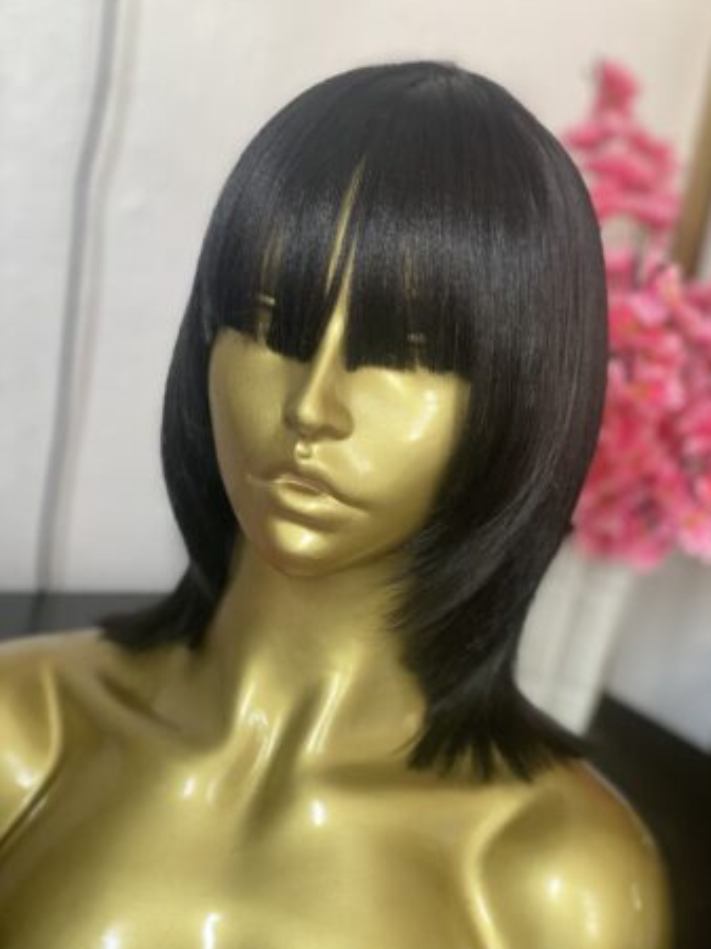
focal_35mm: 54
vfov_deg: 35.6
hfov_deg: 27.0
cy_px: 461
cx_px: 367
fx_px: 1480
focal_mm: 6
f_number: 2
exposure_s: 1/85
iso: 250
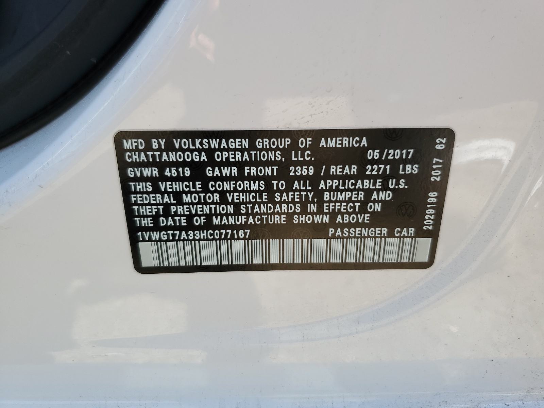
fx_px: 409
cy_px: 204
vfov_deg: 53.1
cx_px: 272
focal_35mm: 26
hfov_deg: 67.3
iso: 50
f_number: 1.5
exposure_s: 1/455
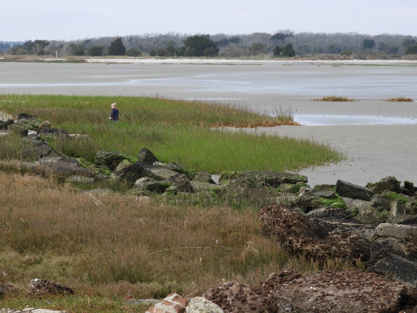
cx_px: 208
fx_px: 1783
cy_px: 149
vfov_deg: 10.0
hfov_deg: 13.3
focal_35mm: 148
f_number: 5
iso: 100
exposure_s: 1/400
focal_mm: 24.2
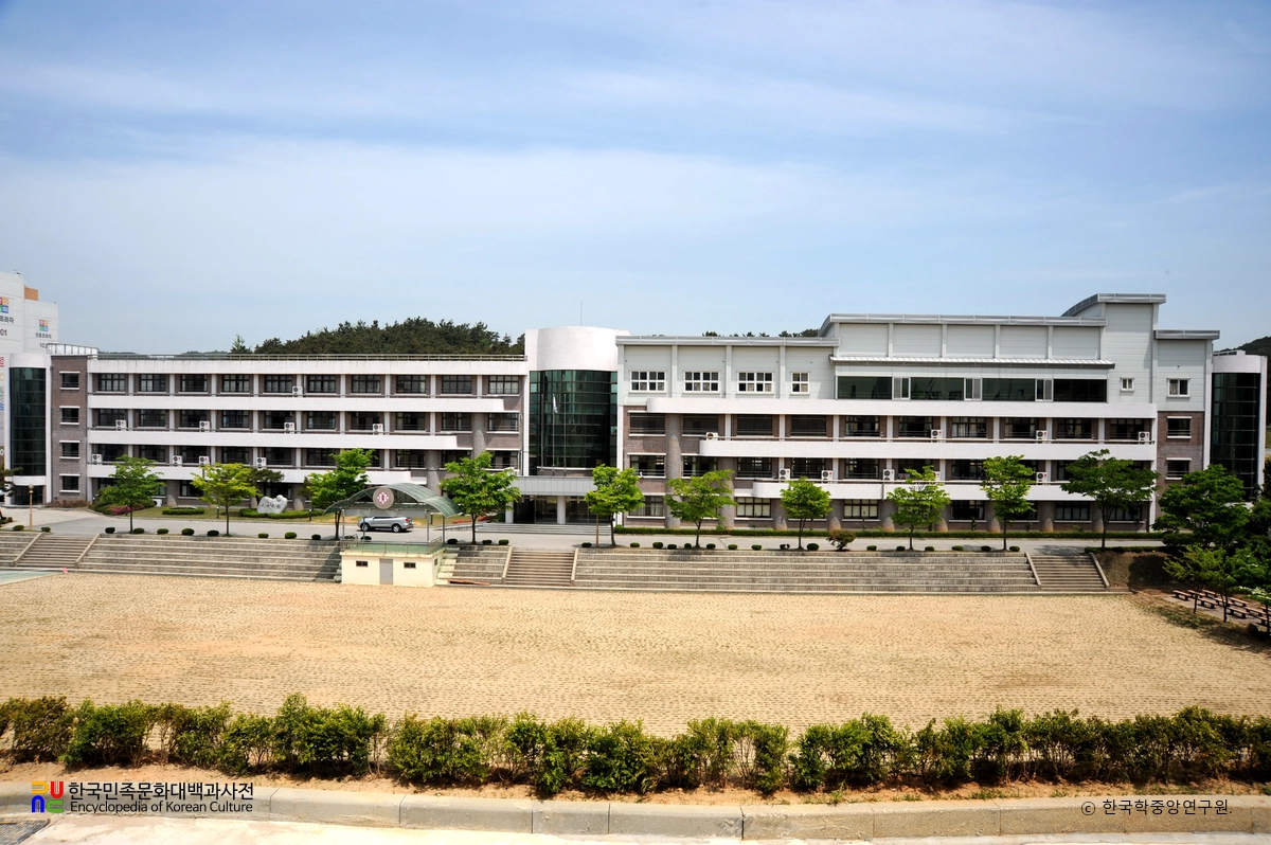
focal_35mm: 56
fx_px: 1975
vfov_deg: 24.2
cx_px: 636
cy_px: 422
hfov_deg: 35.7
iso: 200
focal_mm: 56
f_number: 13
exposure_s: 1/500
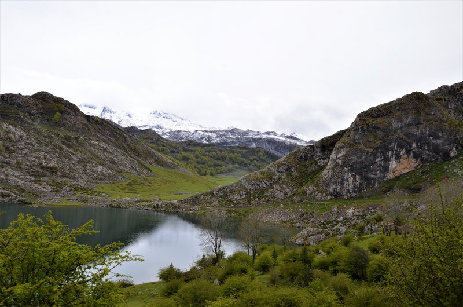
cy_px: 154
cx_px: 232
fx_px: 424
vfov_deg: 39.8
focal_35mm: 33
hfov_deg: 57.3
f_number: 10
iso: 400
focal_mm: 22
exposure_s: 1/800
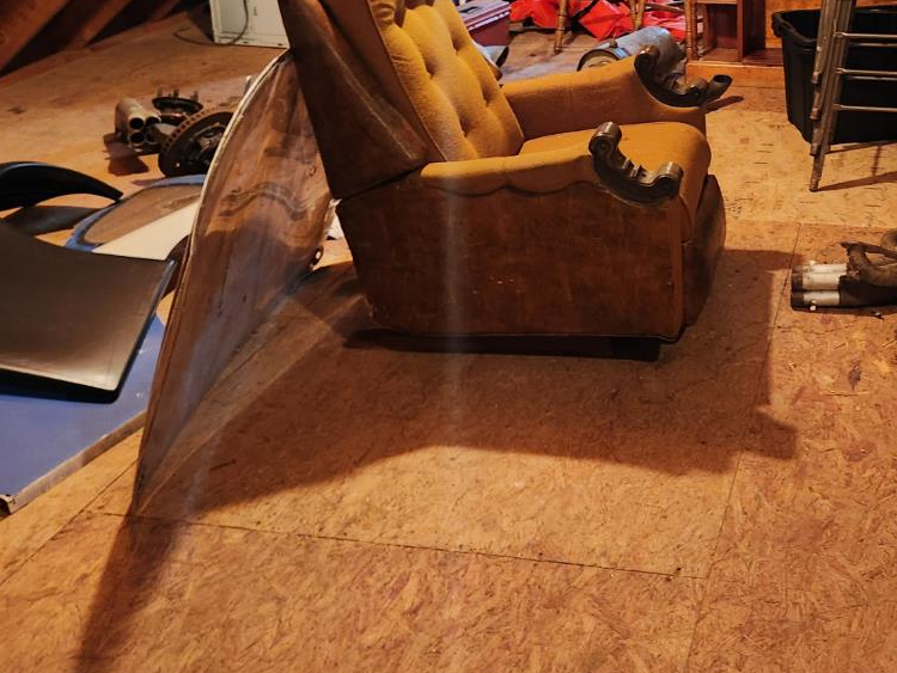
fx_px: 1192
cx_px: 676
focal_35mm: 46
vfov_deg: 30.4
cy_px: 96
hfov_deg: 40.1
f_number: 1.8
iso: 500
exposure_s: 1/30
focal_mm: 5.4
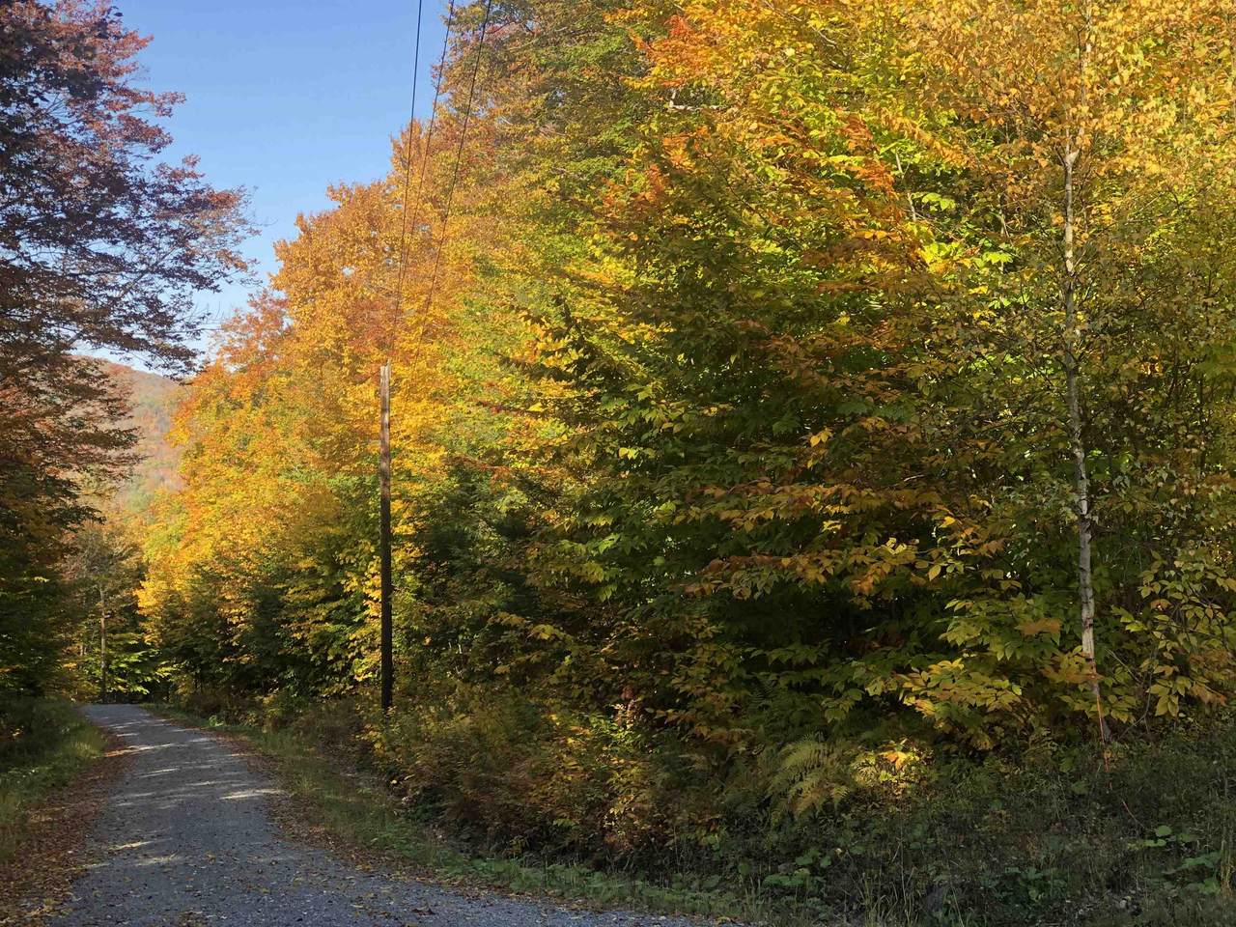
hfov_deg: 33.8
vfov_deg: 25.7
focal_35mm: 57
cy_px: 464
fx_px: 2035
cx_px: 618
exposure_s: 1/174
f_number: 2.8
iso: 20
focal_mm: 6.6
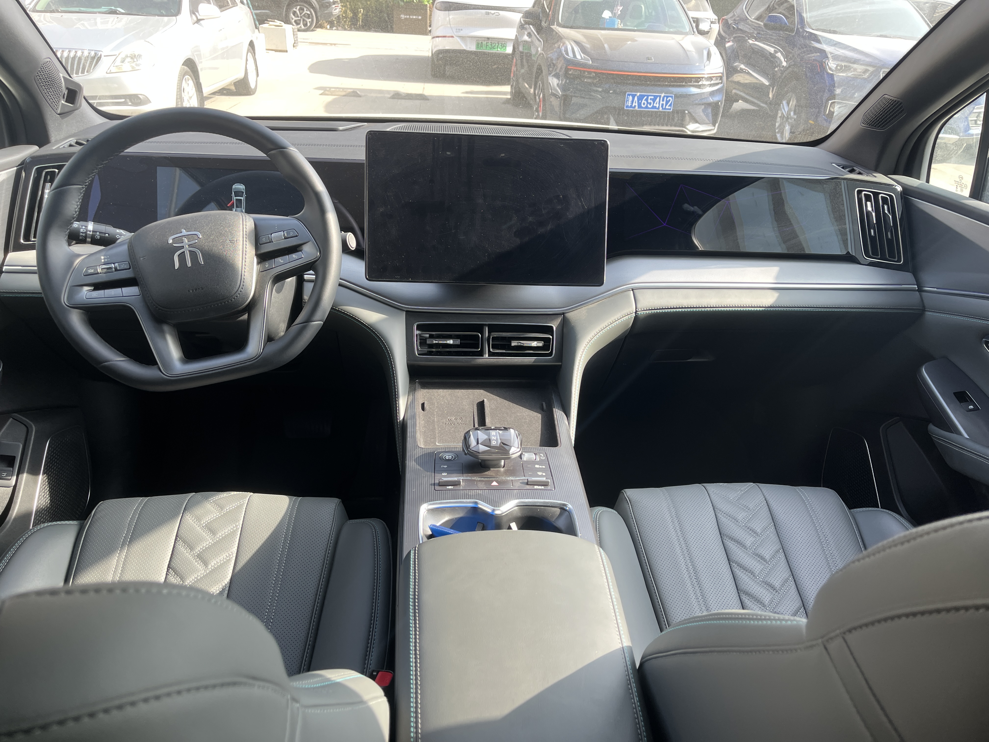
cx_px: 494
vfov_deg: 53.1
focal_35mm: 26
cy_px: 371
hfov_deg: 67.3
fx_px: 743
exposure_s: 1/122
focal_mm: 5.1
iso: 32
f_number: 1.6
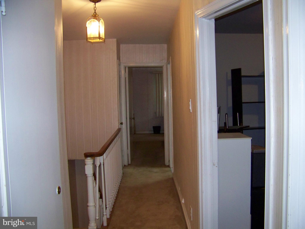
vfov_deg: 39.7
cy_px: 114
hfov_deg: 51.4
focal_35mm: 36
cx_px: 152
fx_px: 317
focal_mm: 5.85
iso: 200
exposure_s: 1/30
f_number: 2.8
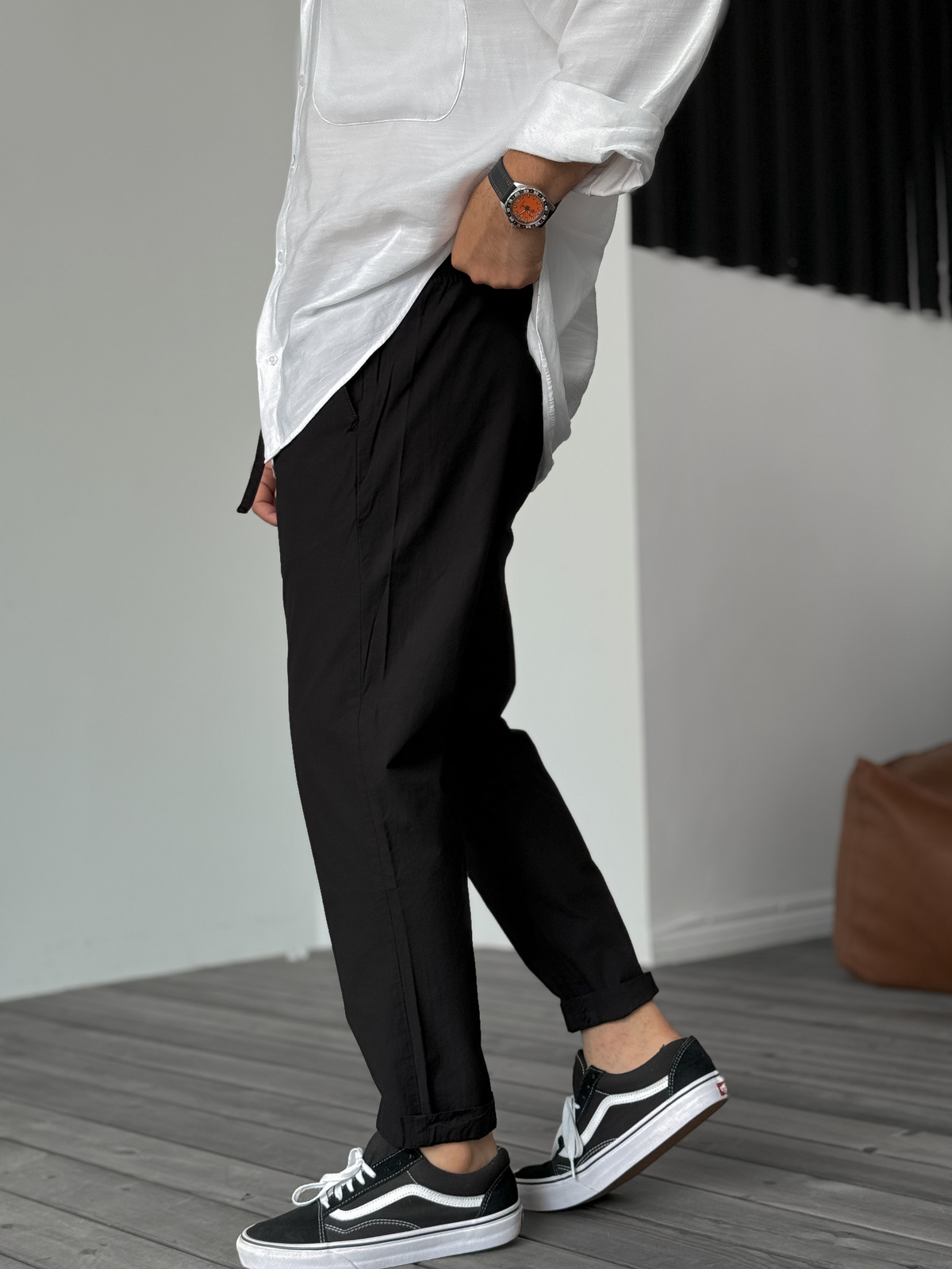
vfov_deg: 39.7
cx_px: 476
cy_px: 634
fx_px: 1760
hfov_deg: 30.3
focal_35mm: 48
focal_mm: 6.76
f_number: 1.8
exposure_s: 1/150
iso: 80
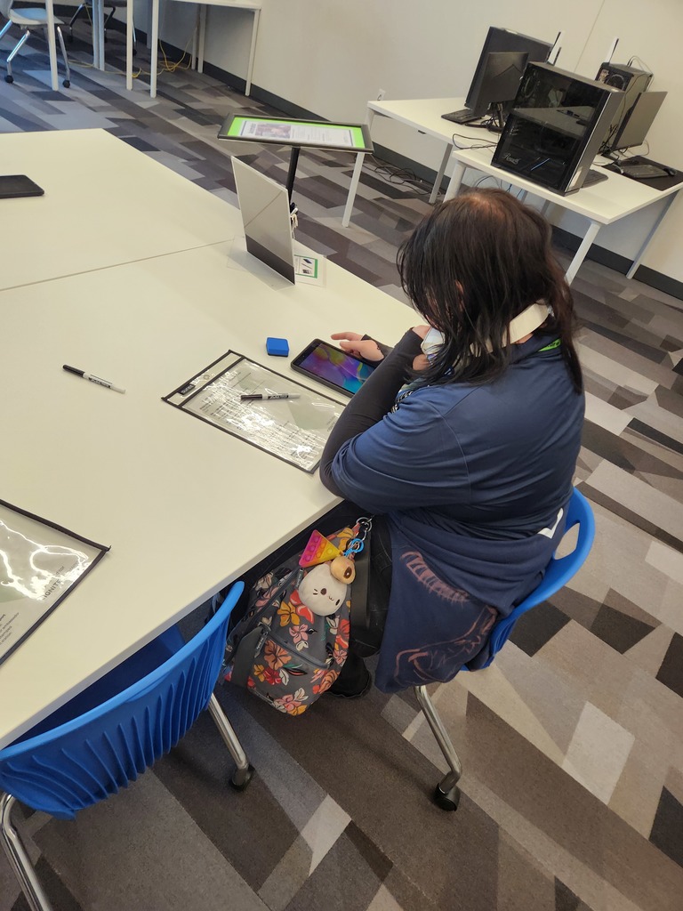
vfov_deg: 73.9
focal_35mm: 23
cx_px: 342
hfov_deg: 58.9
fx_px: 605
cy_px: 456
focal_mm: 5.4
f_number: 1.8
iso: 200
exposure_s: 1/120
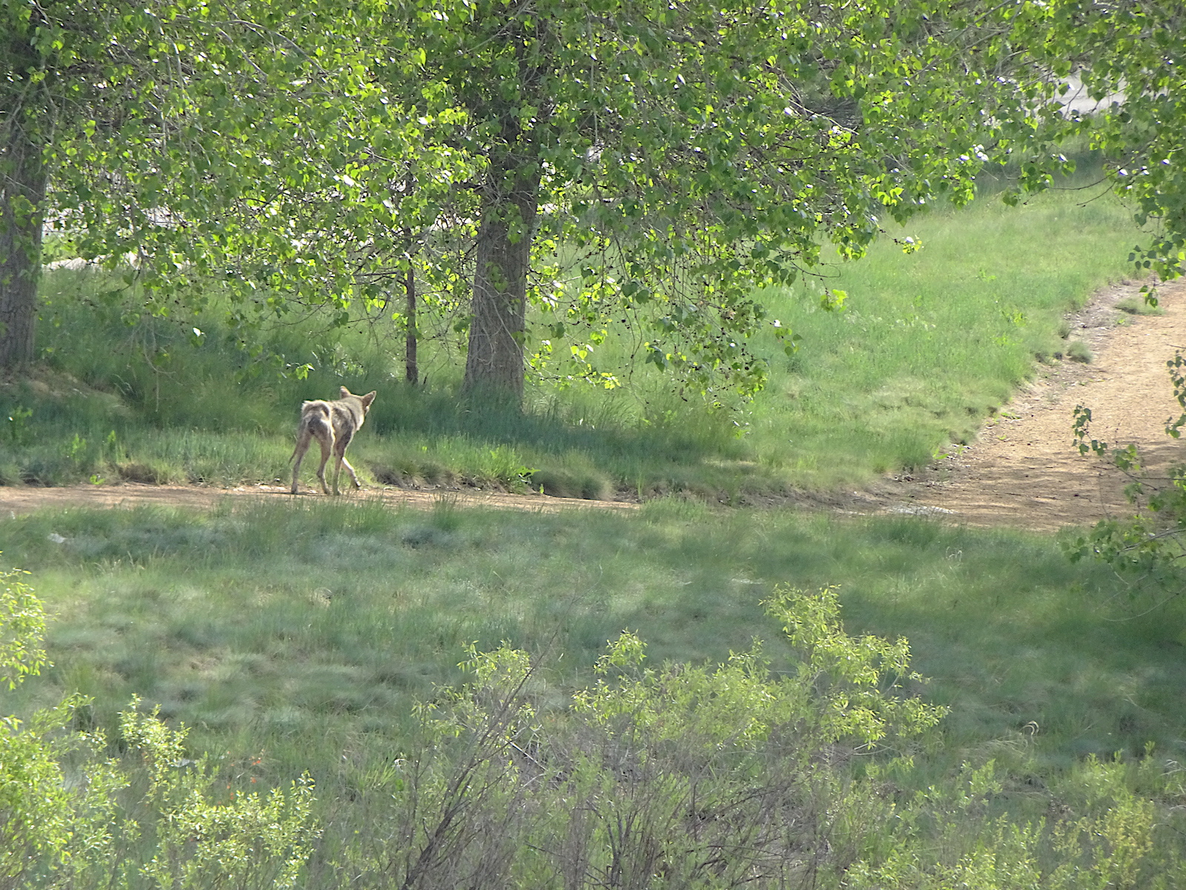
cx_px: 593
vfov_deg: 3.9
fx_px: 12917
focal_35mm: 377
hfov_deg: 5.3
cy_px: 445
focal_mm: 64.38
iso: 200
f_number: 7.1
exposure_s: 1/200
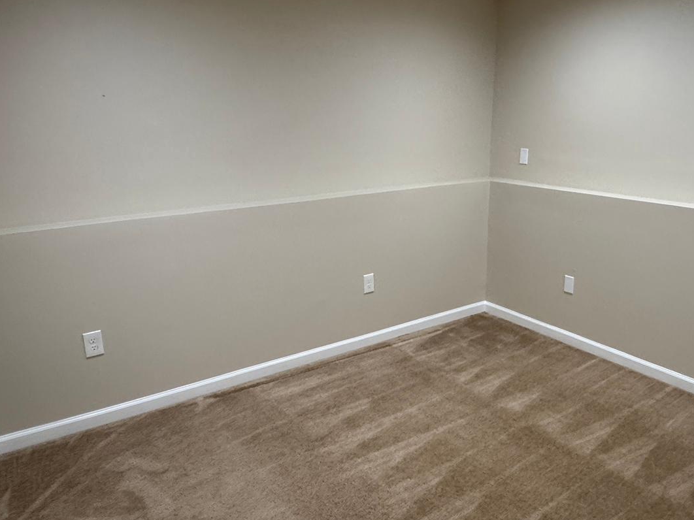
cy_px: 236
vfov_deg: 51.3
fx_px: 541
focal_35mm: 27
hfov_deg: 65.2
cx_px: 373
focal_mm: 2.22
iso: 250
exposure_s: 1/120
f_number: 2.2
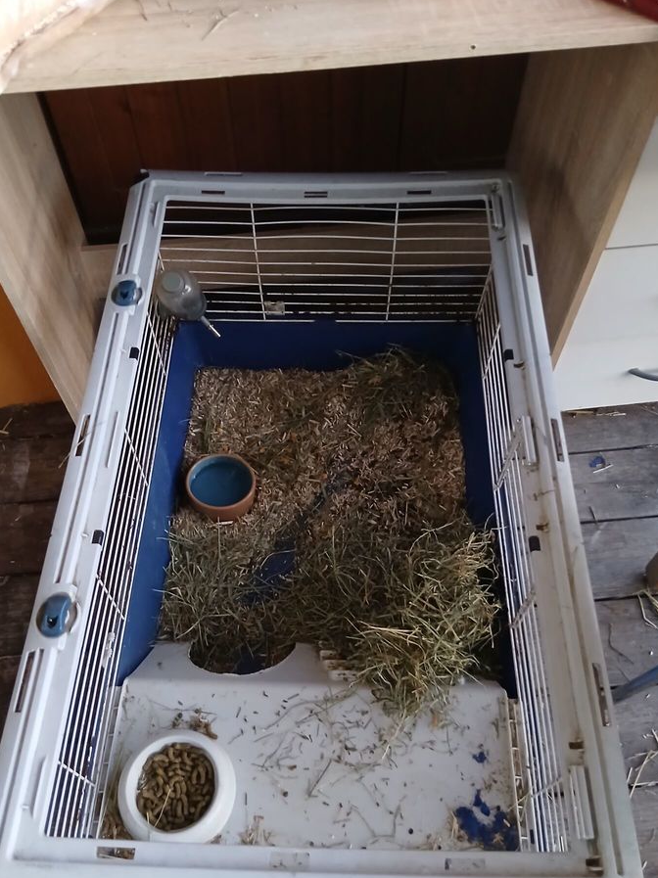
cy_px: 486
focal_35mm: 29
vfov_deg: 61.5
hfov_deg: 48.2
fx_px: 736
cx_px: 318
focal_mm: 3.98
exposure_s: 1/20
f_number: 1.8
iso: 500
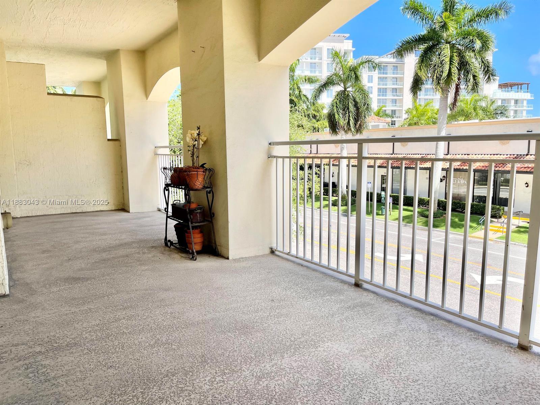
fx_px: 406
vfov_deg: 53.1
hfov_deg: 67.3
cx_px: 270
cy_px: 202
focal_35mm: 26
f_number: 1.6
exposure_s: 1/1553
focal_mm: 5.1
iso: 32
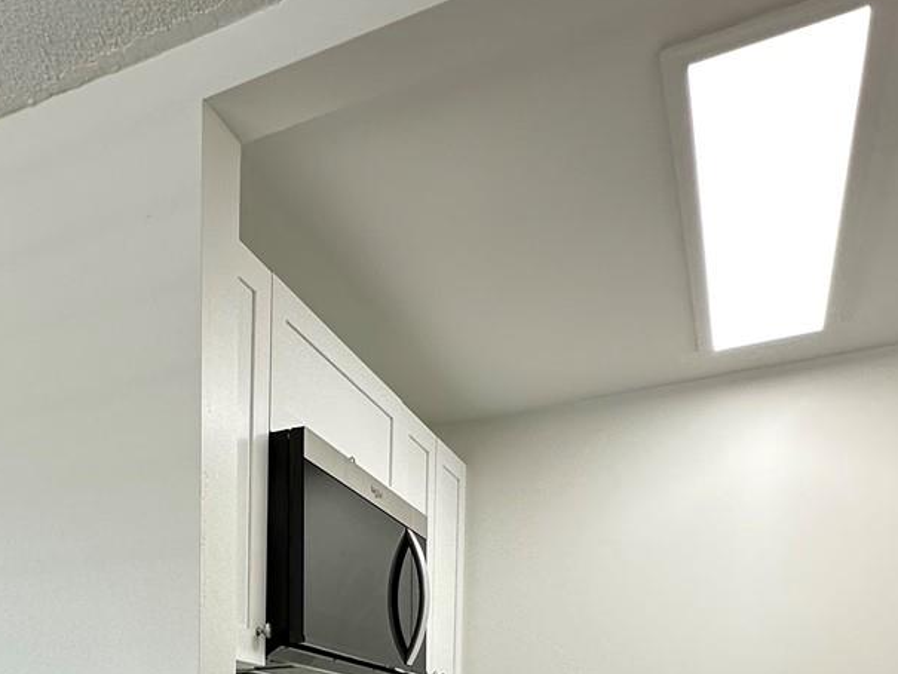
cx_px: 194
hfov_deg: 47.7
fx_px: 960
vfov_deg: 32.1
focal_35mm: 37
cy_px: 809
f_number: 2.2
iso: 200
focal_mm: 2.22
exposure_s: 1/120
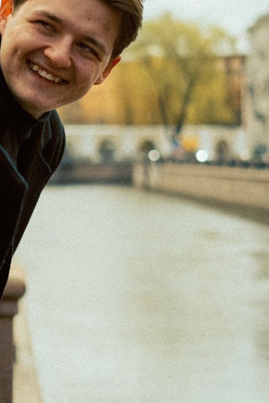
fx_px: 1400
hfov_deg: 10.9
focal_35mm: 125
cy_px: 81
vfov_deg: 16.3
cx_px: 38
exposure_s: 1/2500
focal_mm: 35
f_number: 2.2
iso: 125
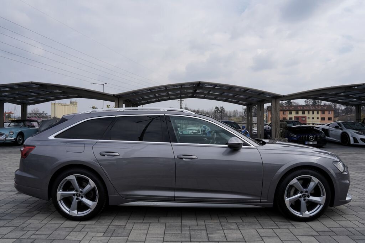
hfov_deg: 73.7
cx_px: 182
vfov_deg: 53.1
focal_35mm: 24
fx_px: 243
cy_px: 122
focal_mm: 24
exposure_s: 1/400
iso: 100
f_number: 8
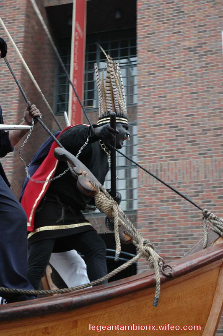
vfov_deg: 30.5
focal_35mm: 66
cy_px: 168
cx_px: 112
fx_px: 614
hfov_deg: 20.6
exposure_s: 1/80
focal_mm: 44
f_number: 4.5
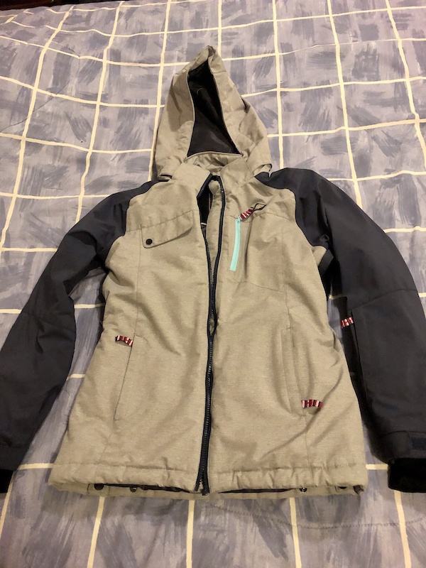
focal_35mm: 28
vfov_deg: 63.4
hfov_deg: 49.7
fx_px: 459
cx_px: 213
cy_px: 284
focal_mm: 3.99
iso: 100
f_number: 1.8
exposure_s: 1/4
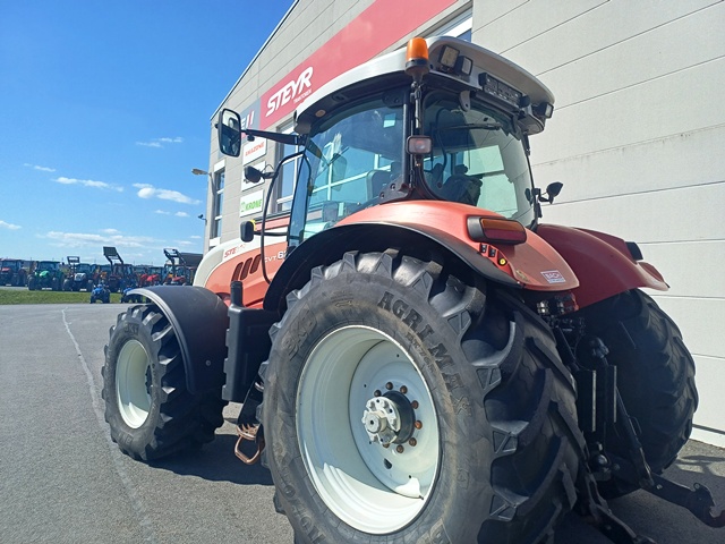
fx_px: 524
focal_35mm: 25
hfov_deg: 69.4
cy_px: 272
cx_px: 362
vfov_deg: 54.9
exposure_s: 1/1178
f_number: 1.8
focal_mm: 4.65
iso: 50
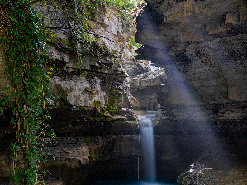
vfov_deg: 27.3
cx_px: 125
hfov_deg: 37.5
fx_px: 364
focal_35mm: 51
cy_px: 175
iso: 500
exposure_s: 25
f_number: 9
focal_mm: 35
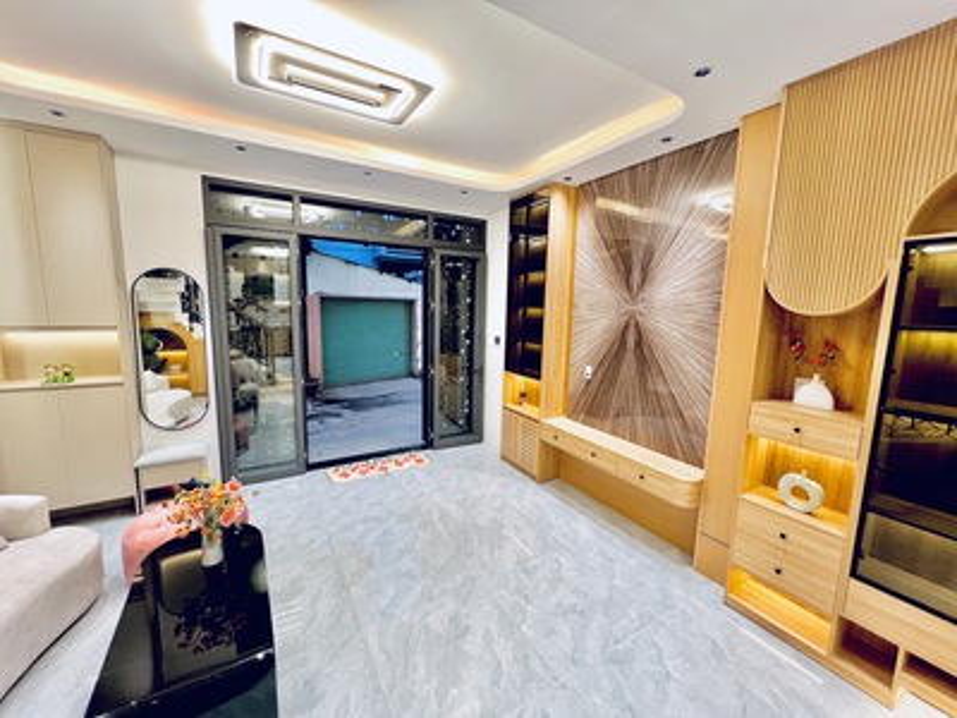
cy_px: 359
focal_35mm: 13
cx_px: 478
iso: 200
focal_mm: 1.57
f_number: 1.8
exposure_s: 1/100
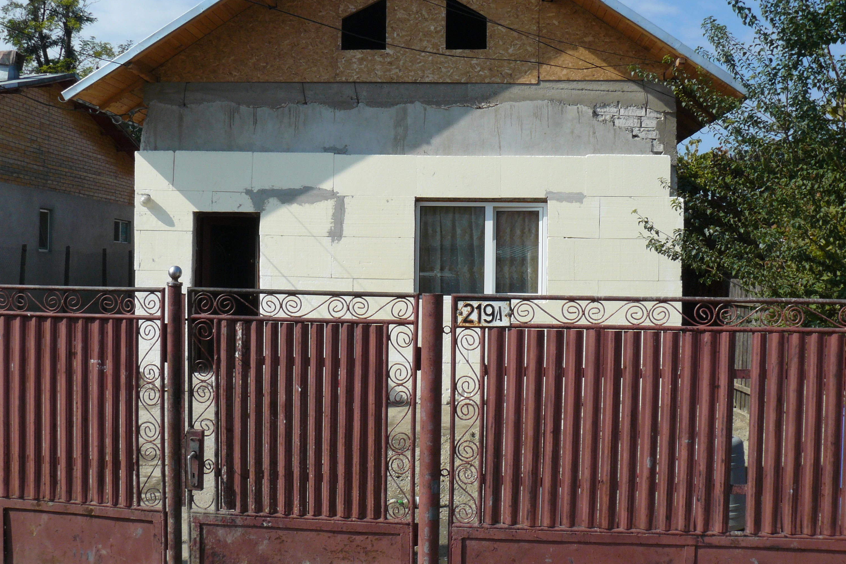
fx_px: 893
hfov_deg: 50.7
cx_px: 422
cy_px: 256
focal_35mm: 38
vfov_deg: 35.0
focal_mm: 6
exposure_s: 1/400
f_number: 6.3
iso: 100
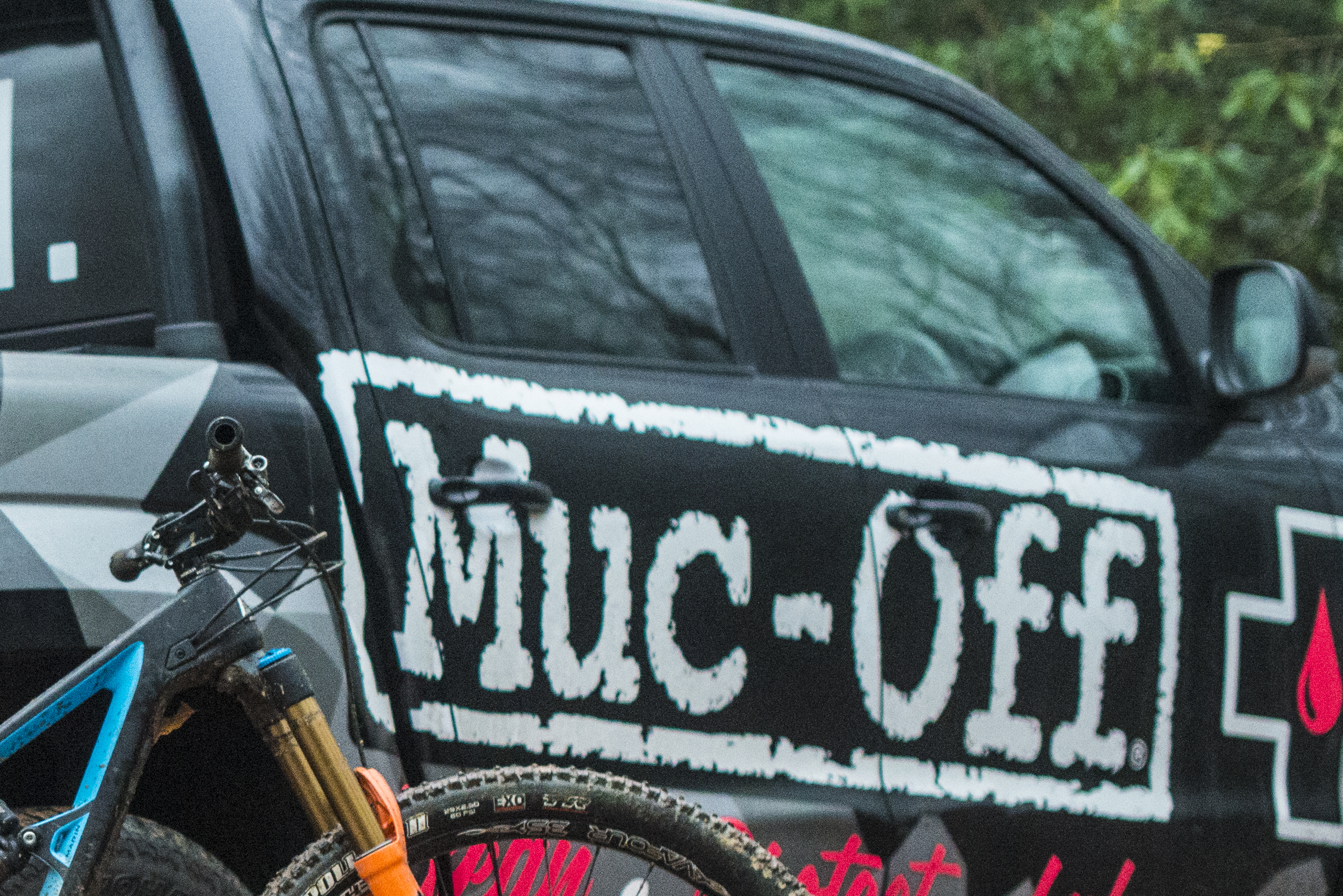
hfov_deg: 13.1
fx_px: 5634
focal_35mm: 151
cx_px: -439
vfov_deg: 9.1
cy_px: 822
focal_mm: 50
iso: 4500
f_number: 3.2
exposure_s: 1/800
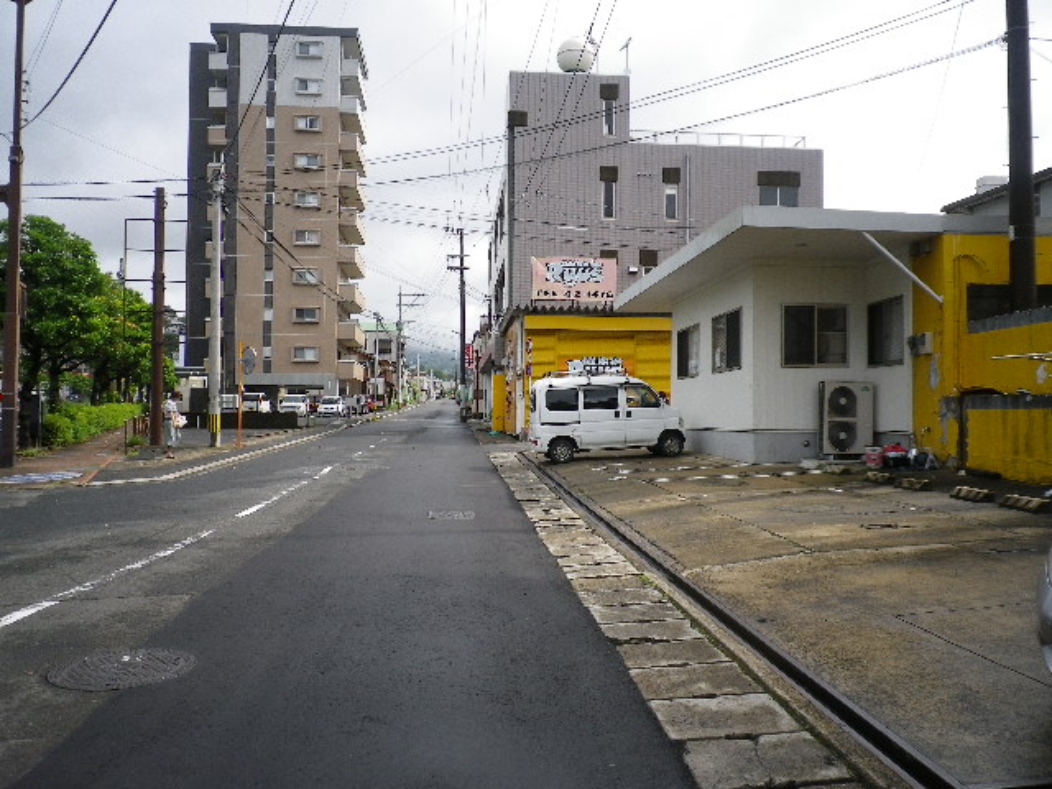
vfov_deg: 49.7
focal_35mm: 28
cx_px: 526
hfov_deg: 63.4
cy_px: 394
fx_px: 851
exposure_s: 1/250
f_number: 3.5
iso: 80
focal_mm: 5.05
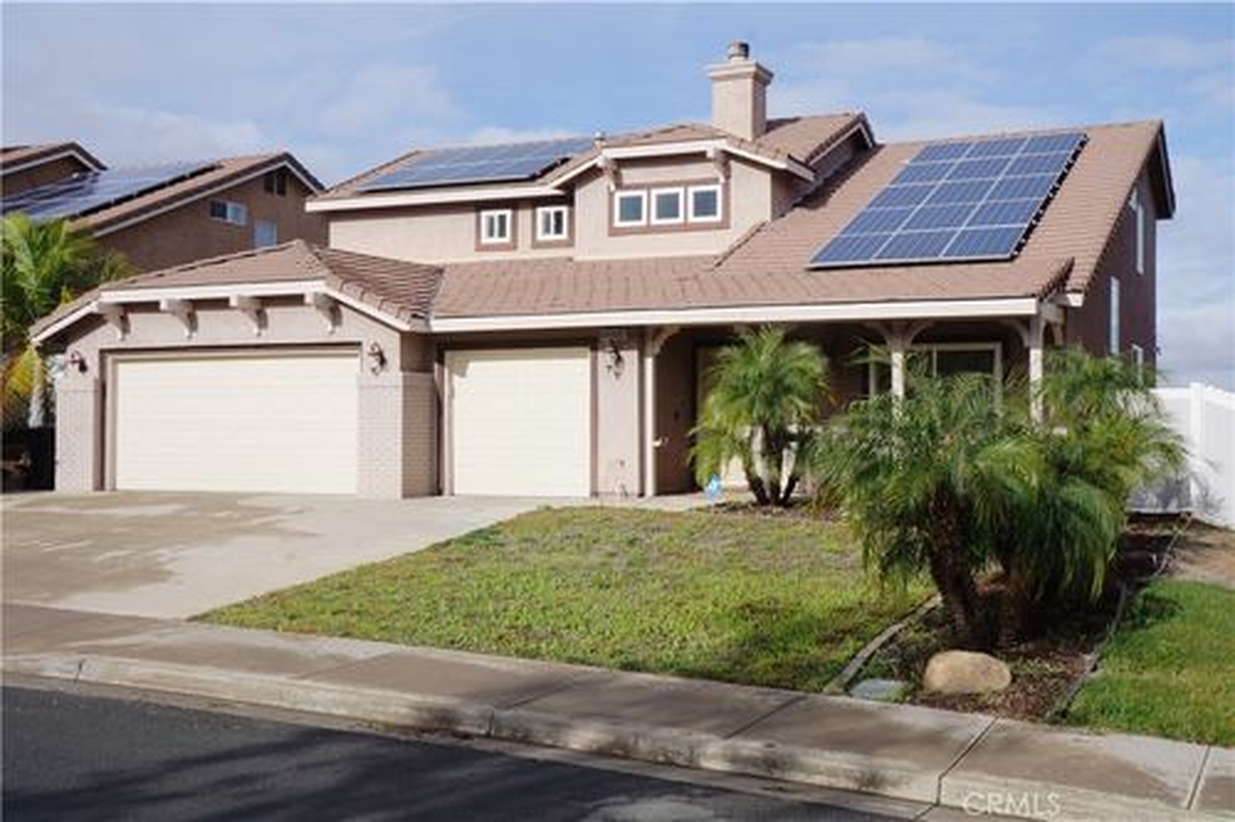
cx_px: 618
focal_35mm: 42
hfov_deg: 46.4
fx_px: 1440
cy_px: 411
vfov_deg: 31.9
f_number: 16
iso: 100
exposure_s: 1/160
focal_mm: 28
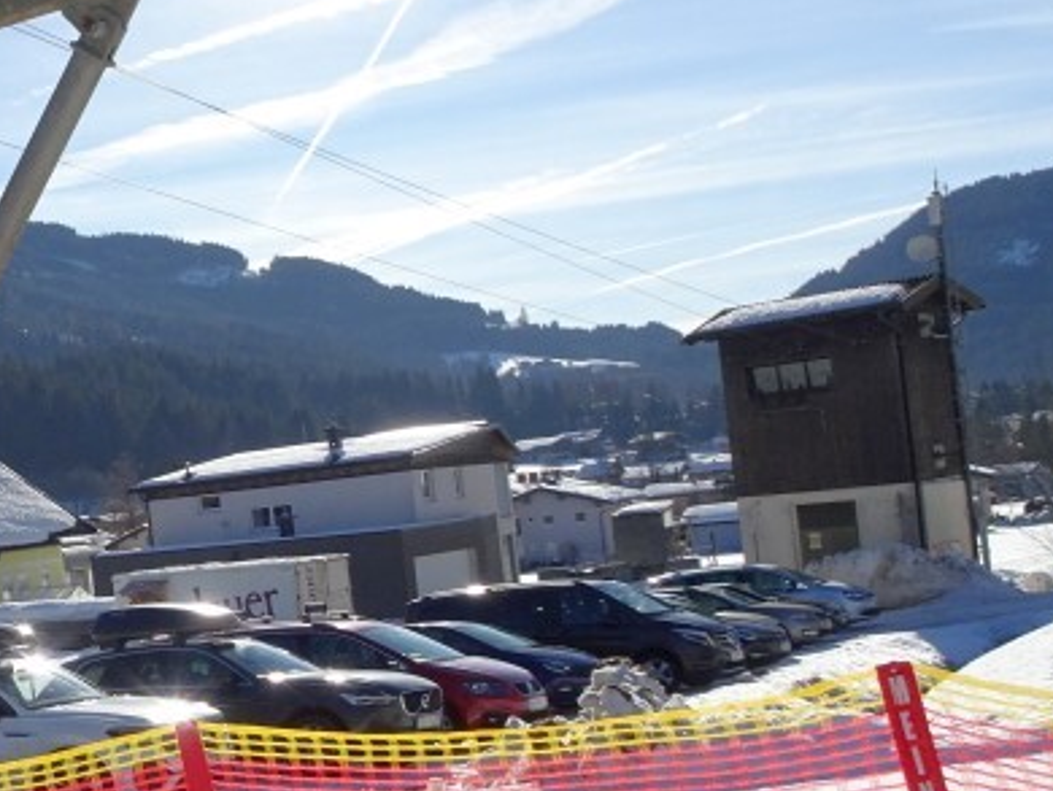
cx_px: -159
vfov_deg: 23.2
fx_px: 1918
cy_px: 518
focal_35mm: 63
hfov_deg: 27.6
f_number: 3.5
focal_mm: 4.1
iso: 80
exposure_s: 1/1250
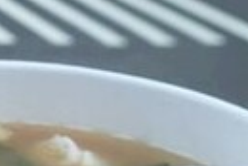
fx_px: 1124
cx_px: -355
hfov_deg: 10.7
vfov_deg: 8.4
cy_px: 52
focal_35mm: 163
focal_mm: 9.36
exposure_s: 1/30
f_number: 3.2
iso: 125
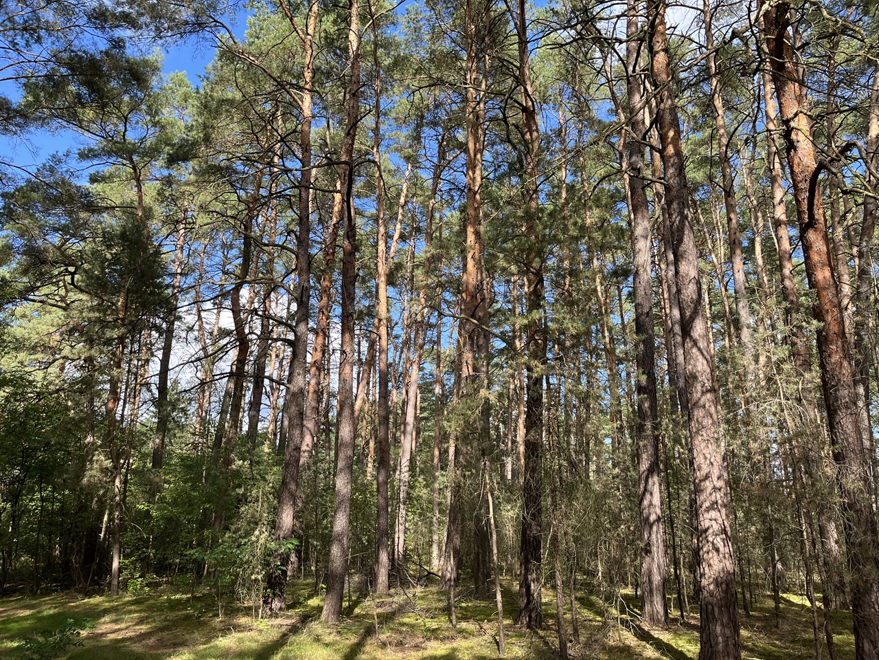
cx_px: 440
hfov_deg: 67.3
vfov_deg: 53.1
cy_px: 330
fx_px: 660
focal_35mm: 26
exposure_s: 1/653
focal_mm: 5.1
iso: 50
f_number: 1.6
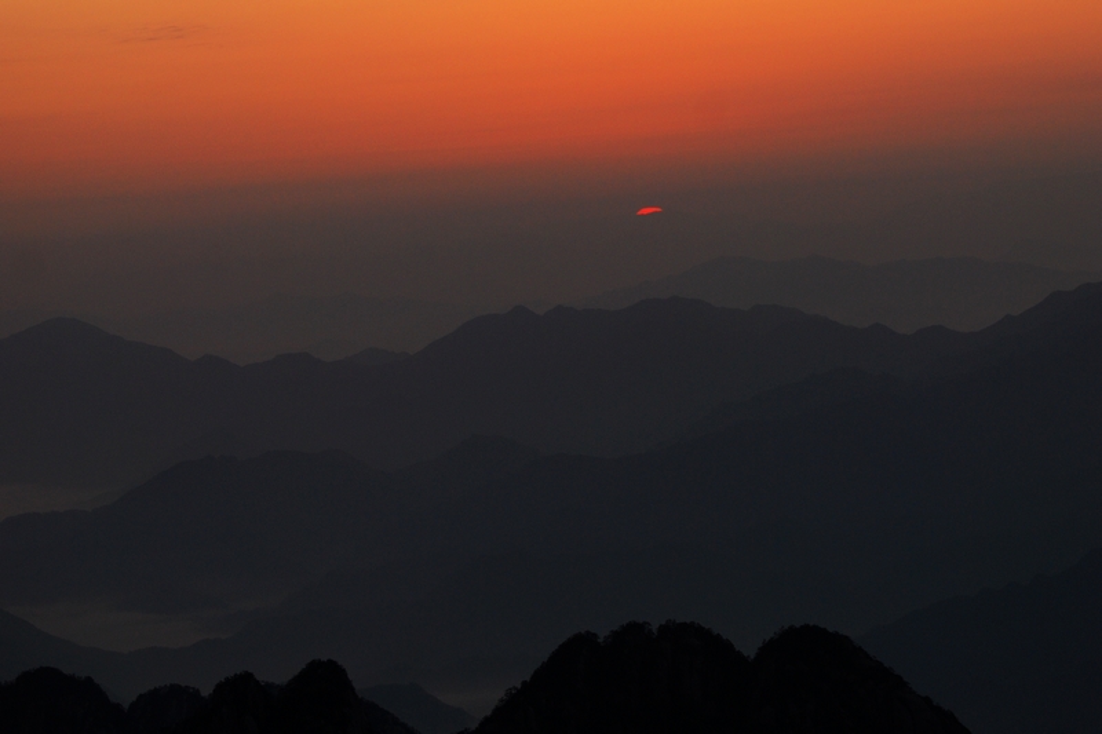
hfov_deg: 19.5
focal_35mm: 105
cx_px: 551
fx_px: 3213
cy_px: 367
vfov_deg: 13.0
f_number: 4.5
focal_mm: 70
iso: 200
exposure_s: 1/250
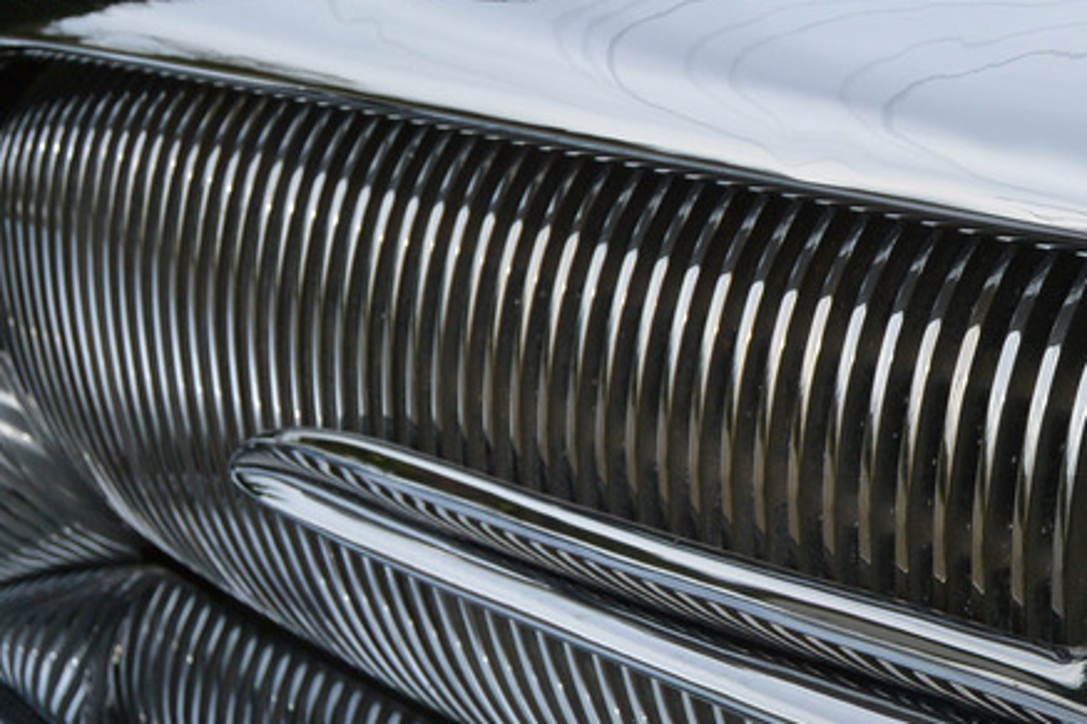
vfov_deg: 10.9
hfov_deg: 15.9
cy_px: 280
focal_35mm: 126
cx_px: 1119
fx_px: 3803
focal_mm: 20.5
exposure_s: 1/500
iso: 140
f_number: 4.8
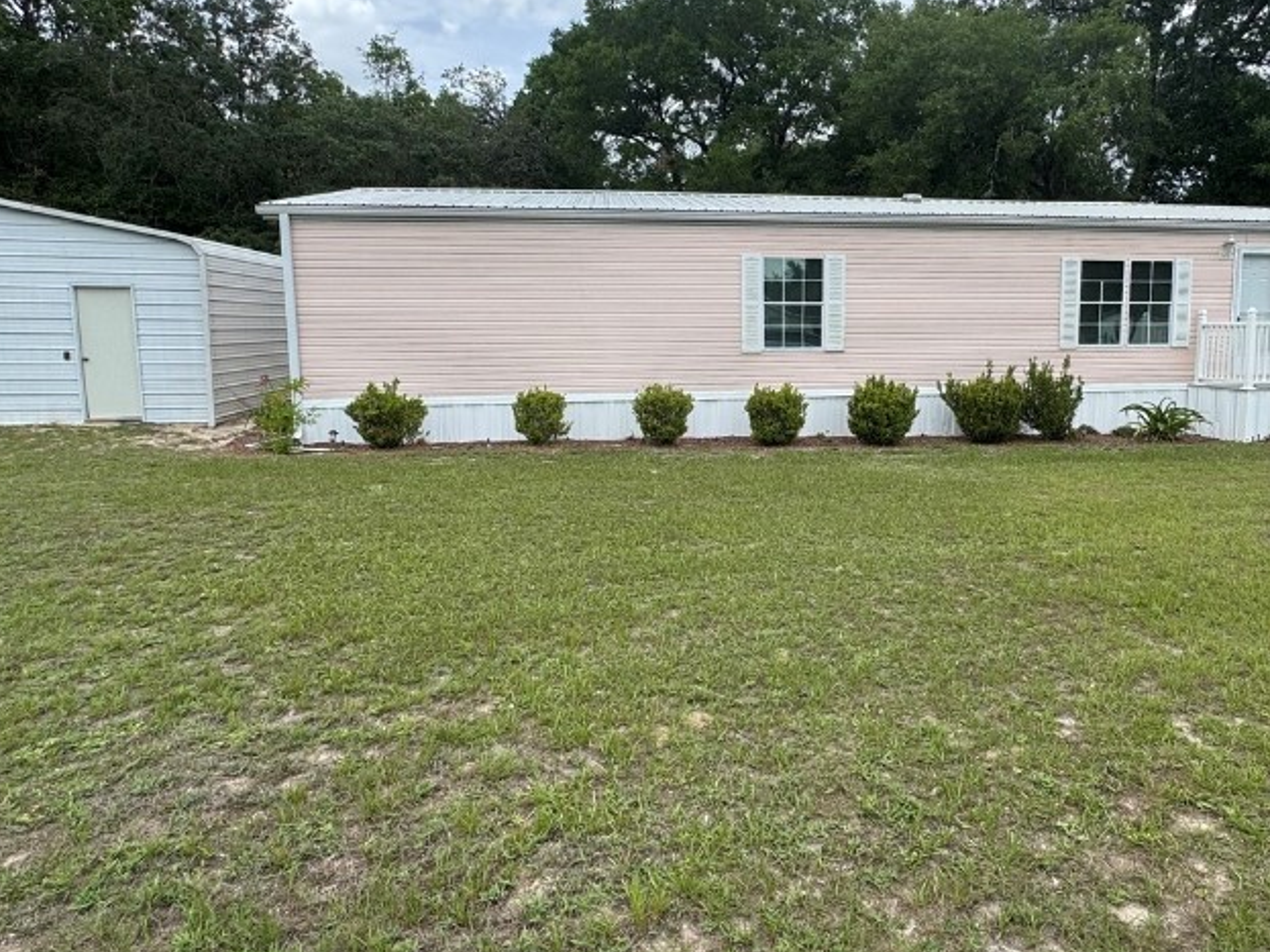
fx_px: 844
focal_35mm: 23
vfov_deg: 58.7
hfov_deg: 73.3
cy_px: 424
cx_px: 750
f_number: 2.2
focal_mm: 2.22
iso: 50
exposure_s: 1/1160
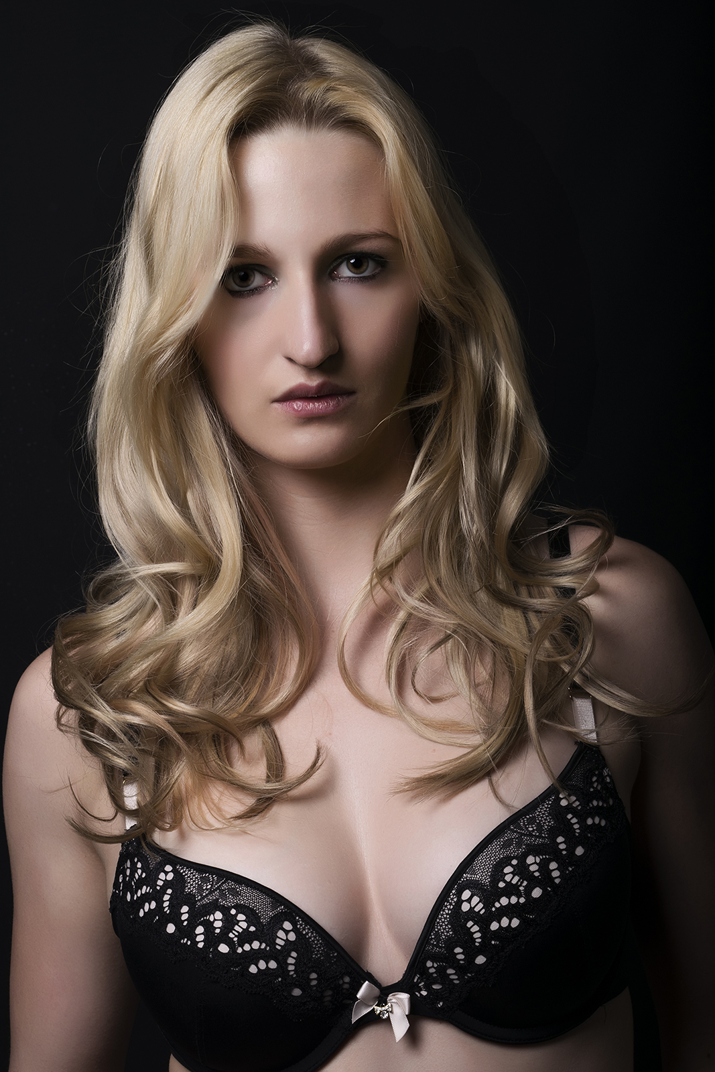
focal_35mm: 72
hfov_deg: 18.9
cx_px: 358
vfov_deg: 28.1
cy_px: 536
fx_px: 2144
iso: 100
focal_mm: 48
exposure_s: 1/200
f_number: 16
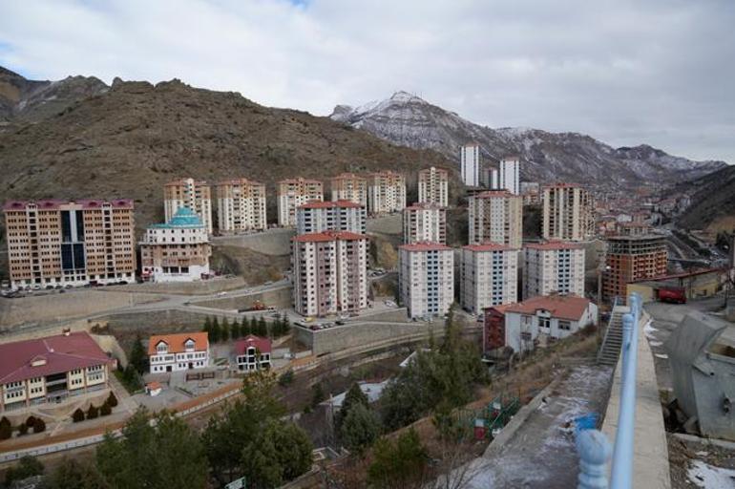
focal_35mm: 24
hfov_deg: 73.8
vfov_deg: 53.1
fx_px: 490
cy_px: 244
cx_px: 368
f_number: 5.6
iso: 100
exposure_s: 1/320
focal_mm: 24
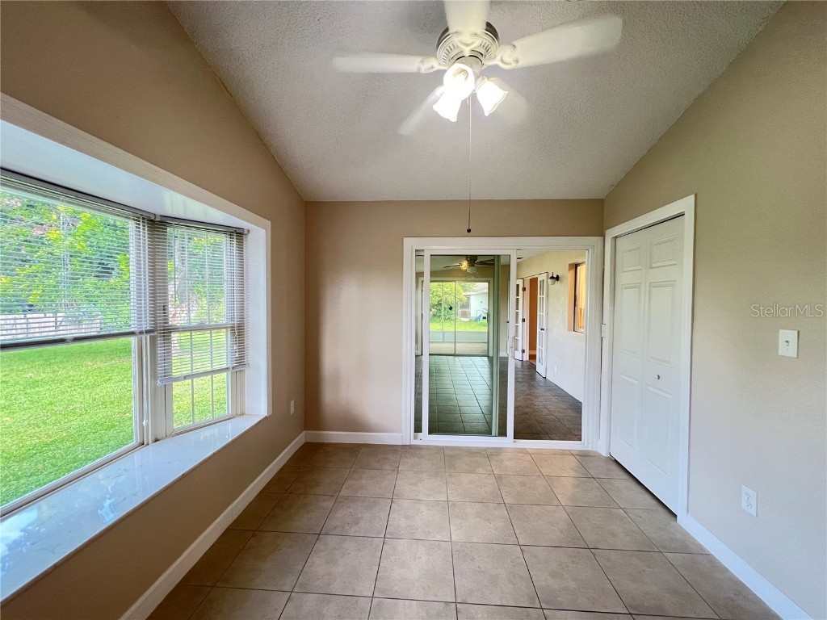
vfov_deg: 89.9
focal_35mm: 13
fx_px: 311
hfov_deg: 106.2
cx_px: 414
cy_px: 310
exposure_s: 1/60
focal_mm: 1.57
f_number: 1.8
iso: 250
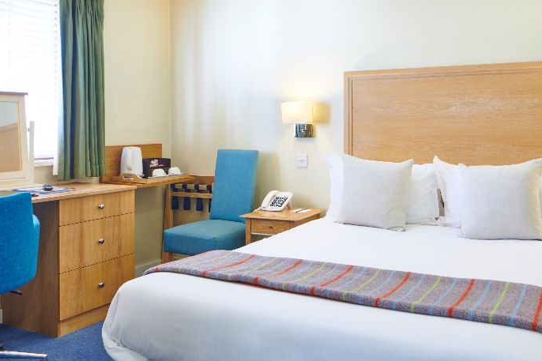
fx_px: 527
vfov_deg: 37.7
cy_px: 145
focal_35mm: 35
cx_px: 326
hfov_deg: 54.0
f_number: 11
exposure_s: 2
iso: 125
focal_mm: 20
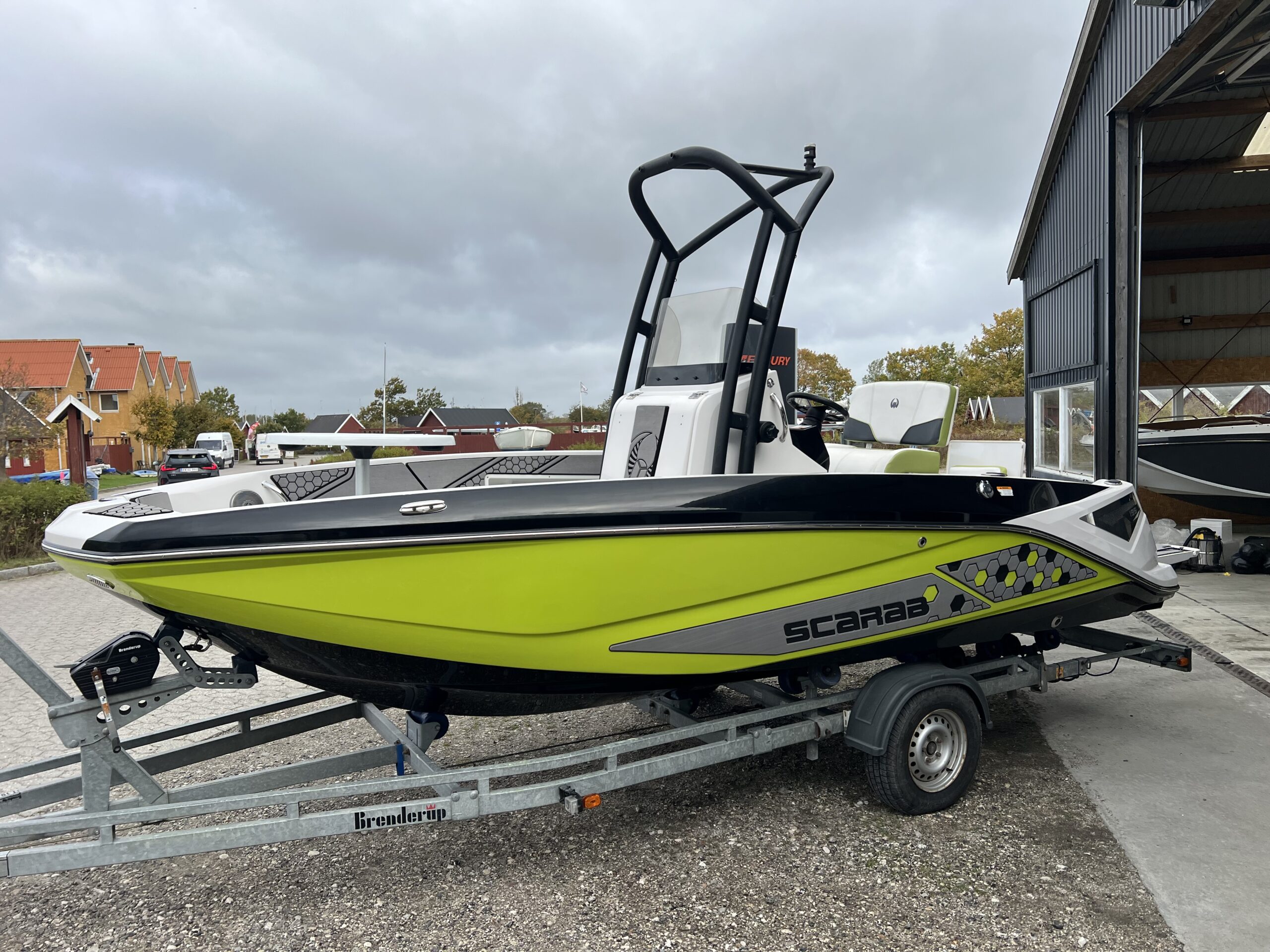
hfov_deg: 67.3
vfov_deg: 53.1
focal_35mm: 26
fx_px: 954
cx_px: 635
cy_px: 476
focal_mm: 5.7
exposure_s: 1/1361
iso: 50
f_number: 1.5
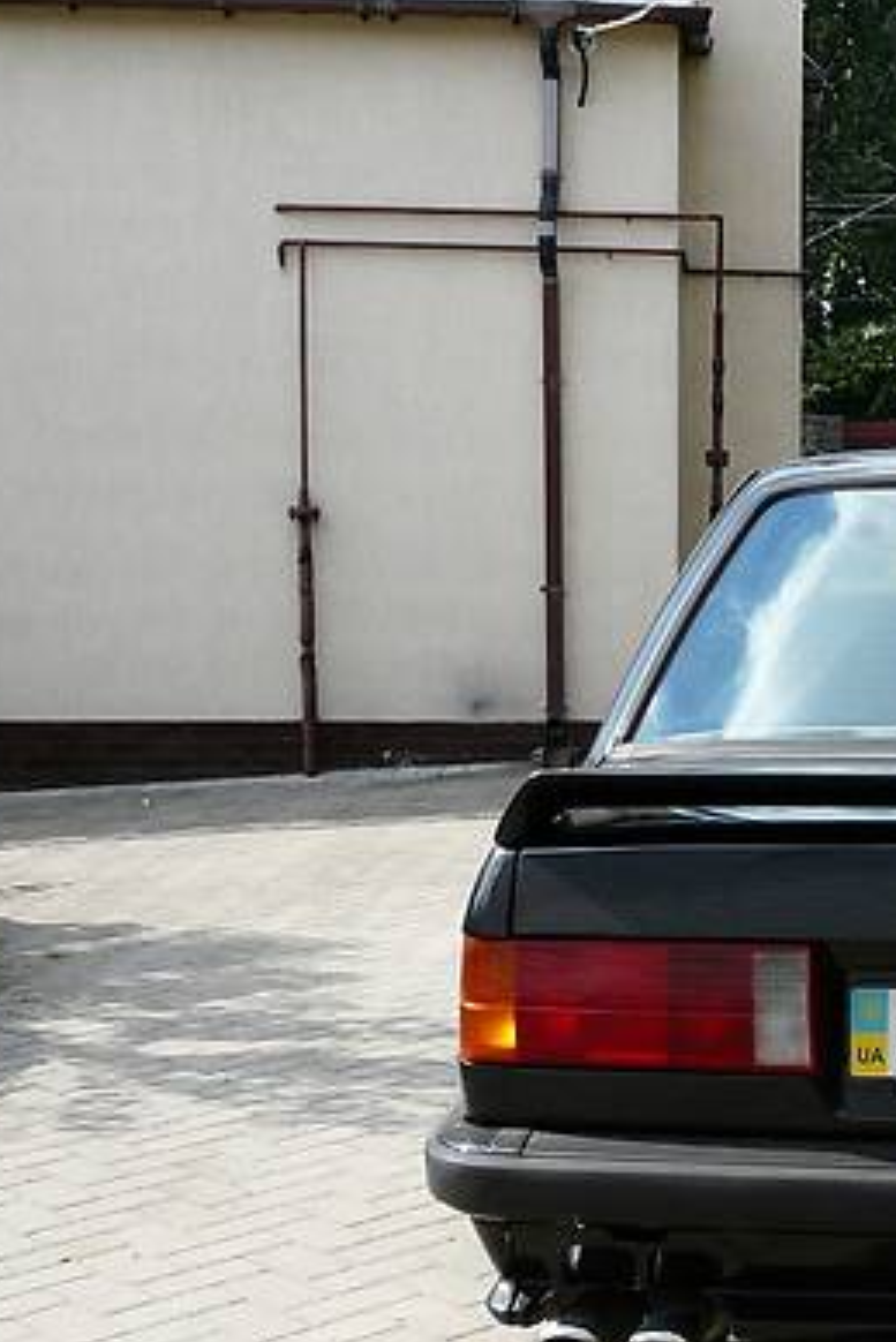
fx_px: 2238
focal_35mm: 60
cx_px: 1000
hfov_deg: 21.4
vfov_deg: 33.3
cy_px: 785
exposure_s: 1/200
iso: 100
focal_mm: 4.6
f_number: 4.5
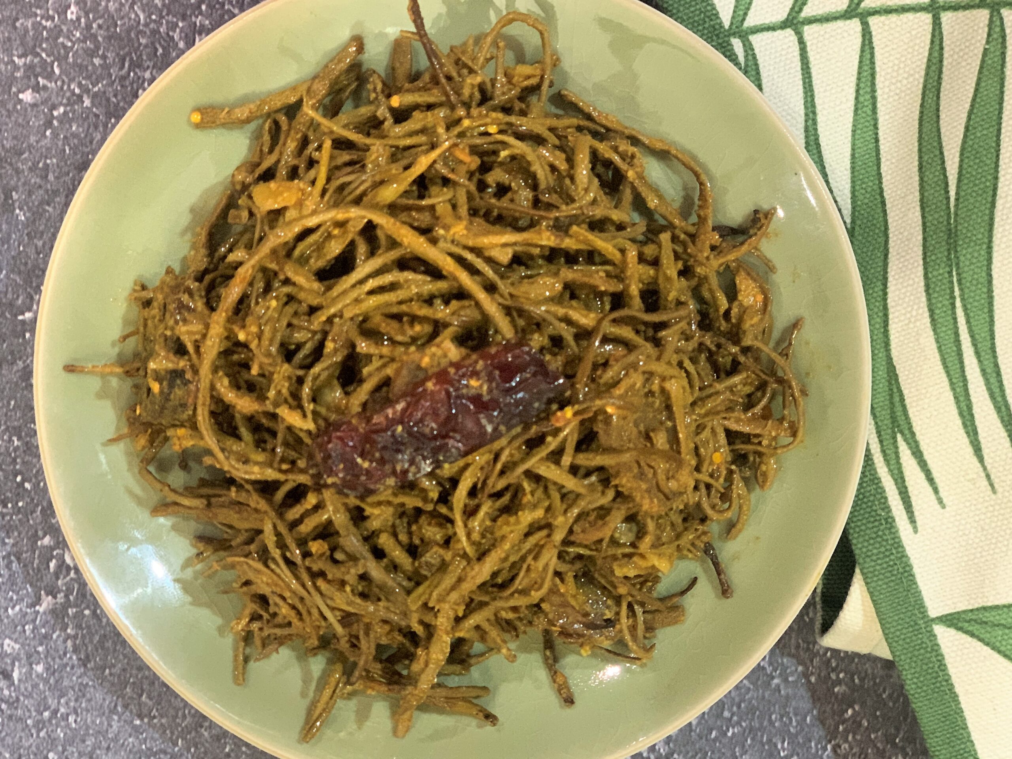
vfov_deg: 28.0
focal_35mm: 52
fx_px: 1520
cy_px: 380
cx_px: 506
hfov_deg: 36.8
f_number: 2.4
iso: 400
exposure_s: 1/33
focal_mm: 6
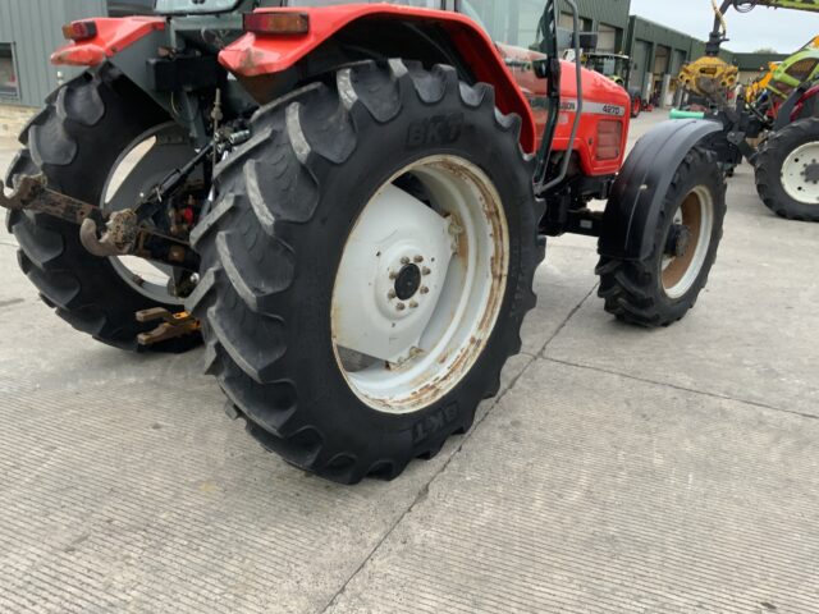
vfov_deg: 48.2
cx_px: 410
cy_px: 307
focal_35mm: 29
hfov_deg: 61.7
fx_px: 686
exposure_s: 1/83
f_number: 1.8
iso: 64
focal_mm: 3
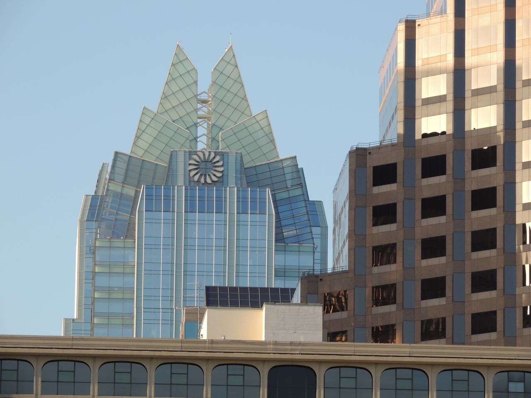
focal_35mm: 250
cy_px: 199
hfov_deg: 7.9
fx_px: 3835
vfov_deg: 5.9
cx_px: 266
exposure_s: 1/250
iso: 100
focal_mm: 44.5
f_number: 4.7
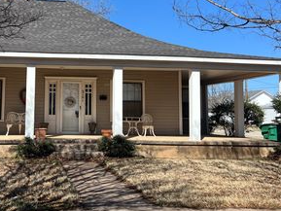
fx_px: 365
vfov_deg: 32.0
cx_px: 73
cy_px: 78
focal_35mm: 45
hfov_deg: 40.9
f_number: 1.5
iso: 50
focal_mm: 5.7
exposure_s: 1/3831
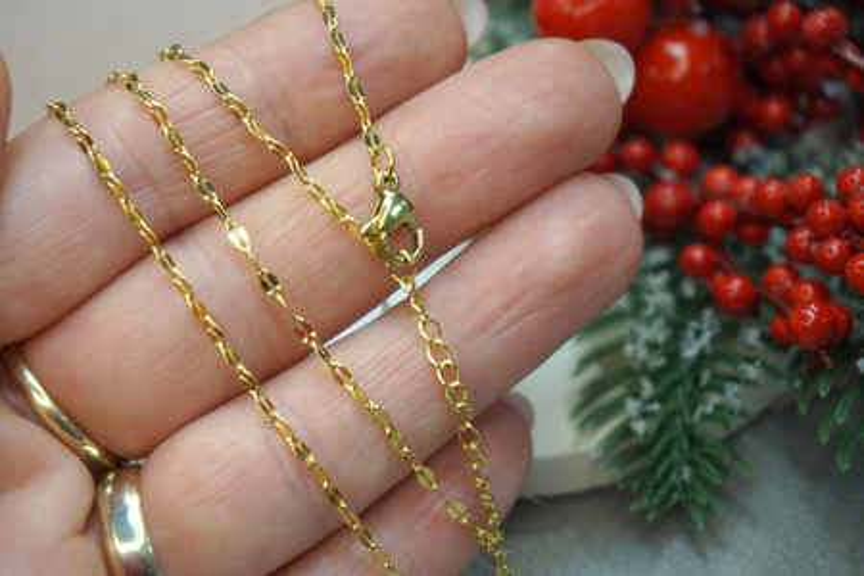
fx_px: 1692
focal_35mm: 70
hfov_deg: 28.6
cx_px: 432
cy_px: 288
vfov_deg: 19.3
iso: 1600
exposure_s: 1/80
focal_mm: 47
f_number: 5.6
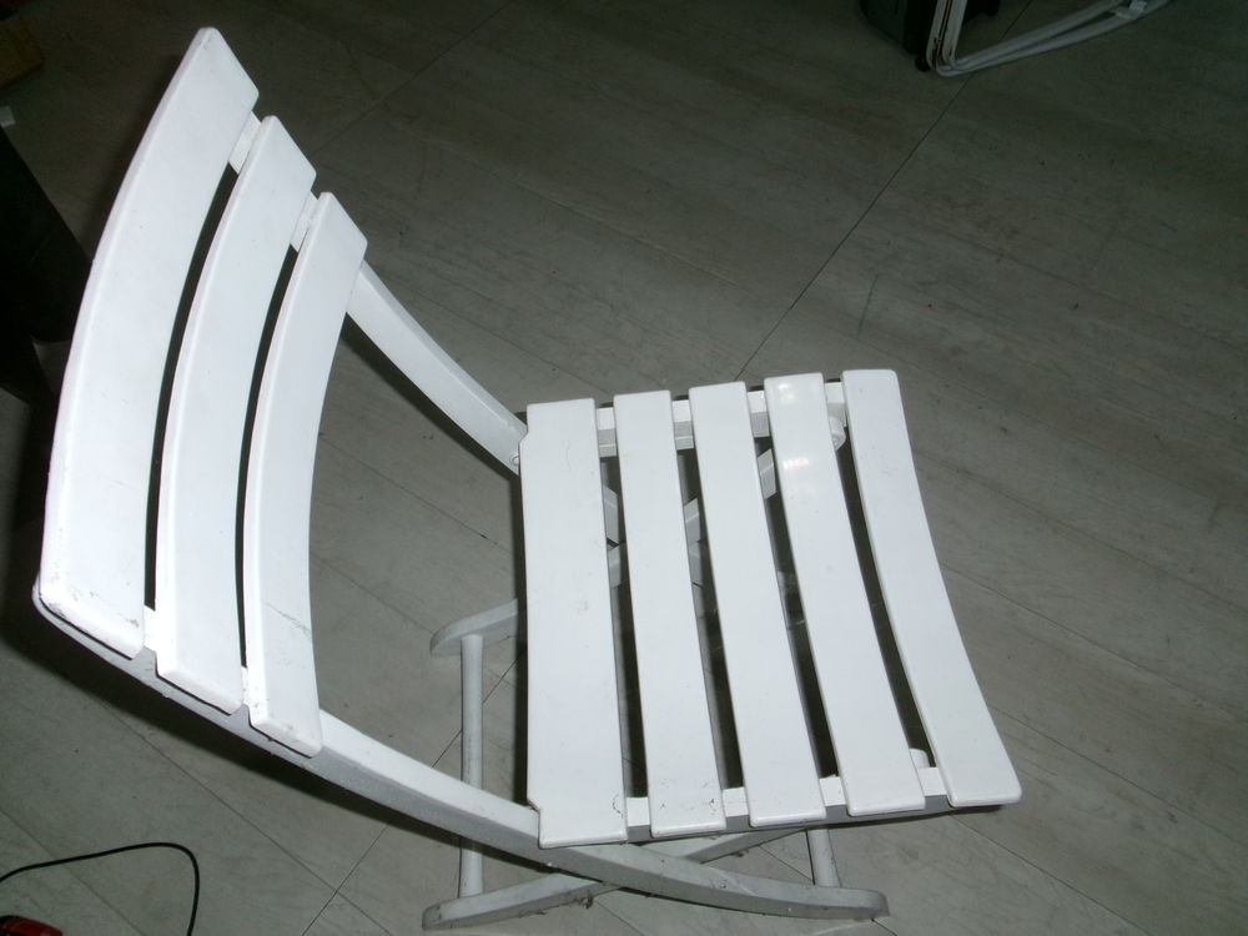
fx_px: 1009
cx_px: 624
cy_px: 468
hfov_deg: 63.4
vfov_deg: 49.7
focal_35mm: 28
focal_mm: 5.1
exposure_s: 1/34
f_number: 3.9
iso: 200
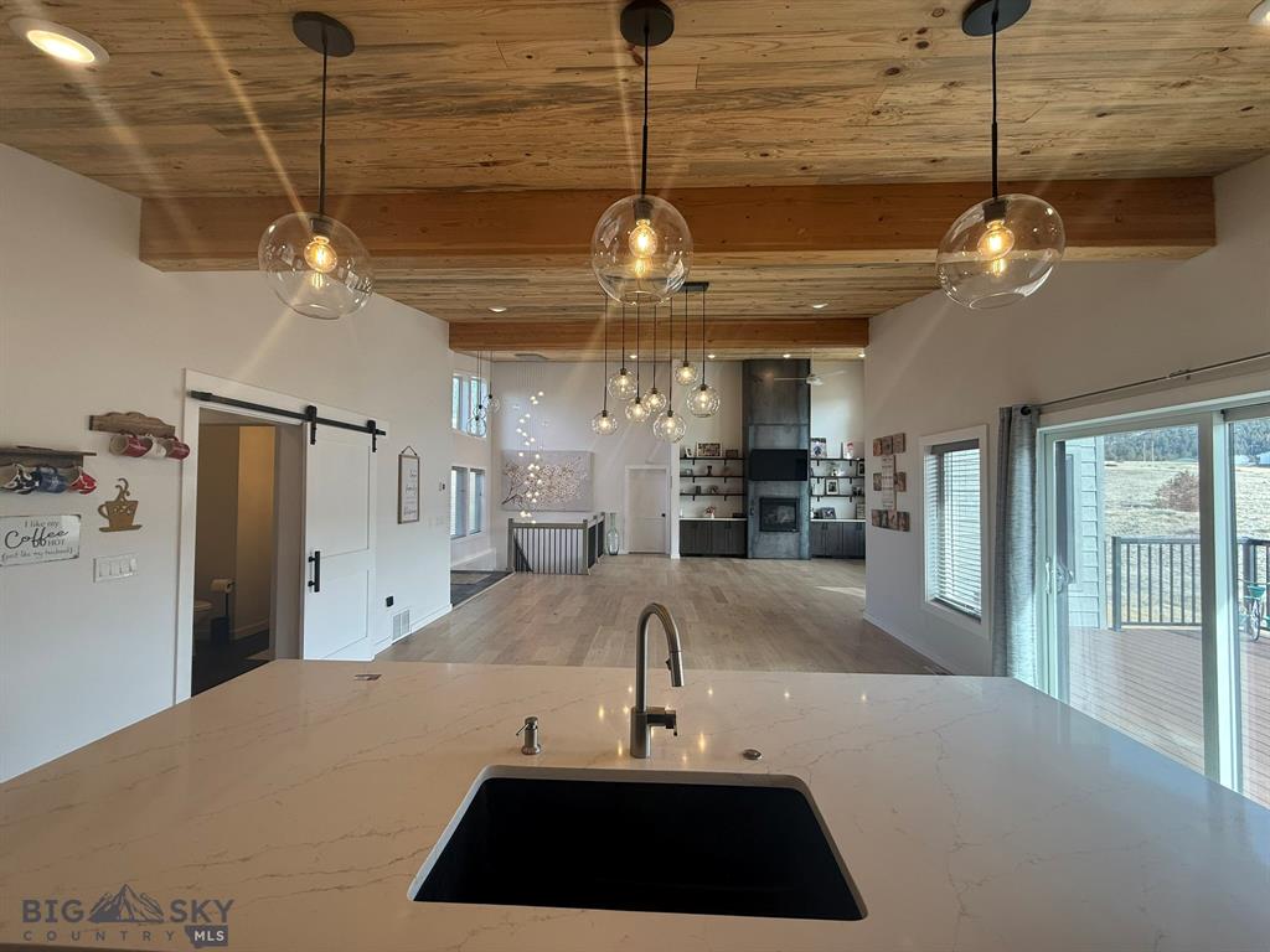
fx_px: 514
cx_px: 635
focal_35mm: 14
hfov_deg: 102.1
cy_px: 476
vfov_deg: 85.7
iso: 64
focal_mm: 2.22
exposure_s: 1/120
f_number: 2.2
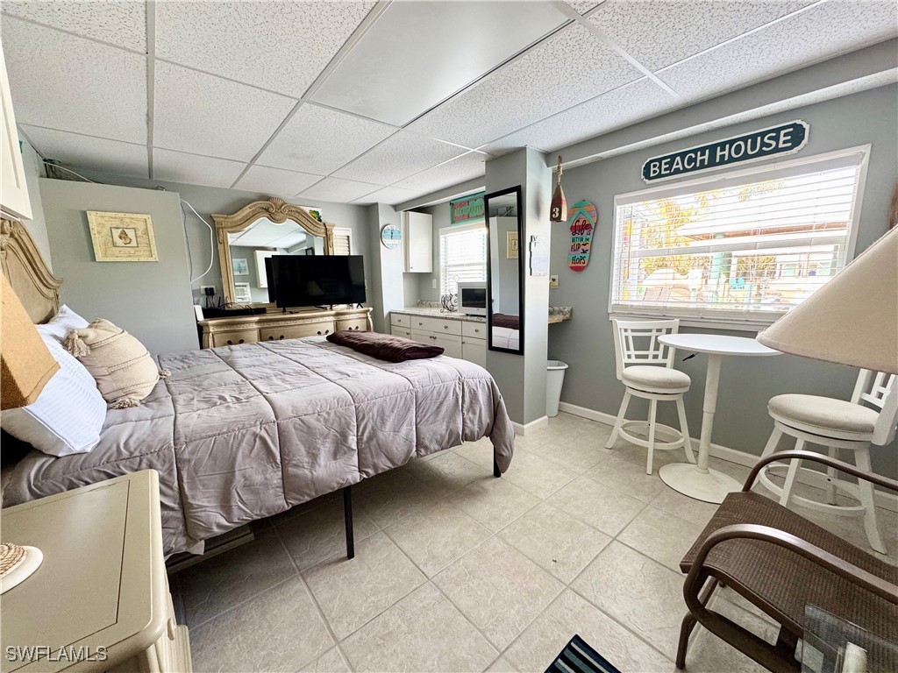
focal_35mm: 14
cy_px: 336
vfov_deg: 85.7
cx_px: 449
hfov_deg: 102.1
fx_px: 363
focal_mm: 2.22
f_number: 2.2
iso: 160
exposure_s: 1/99
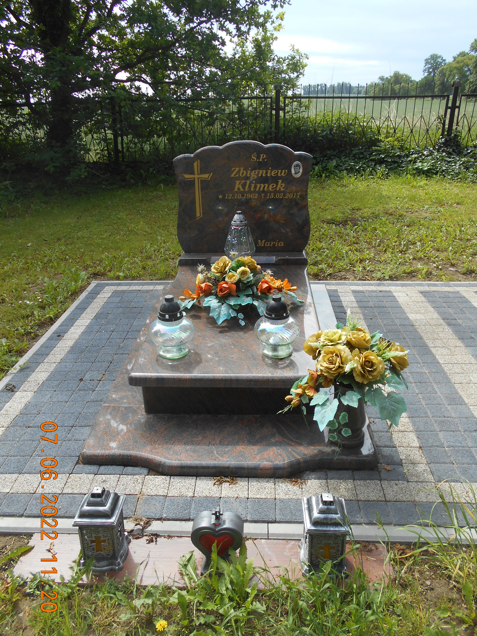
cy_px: 318
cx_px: 238
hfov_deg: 53.1
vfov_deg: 67.3
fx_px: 478
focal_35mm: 26
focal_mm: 4.6
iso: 80
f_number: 3.2
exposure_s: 1/400
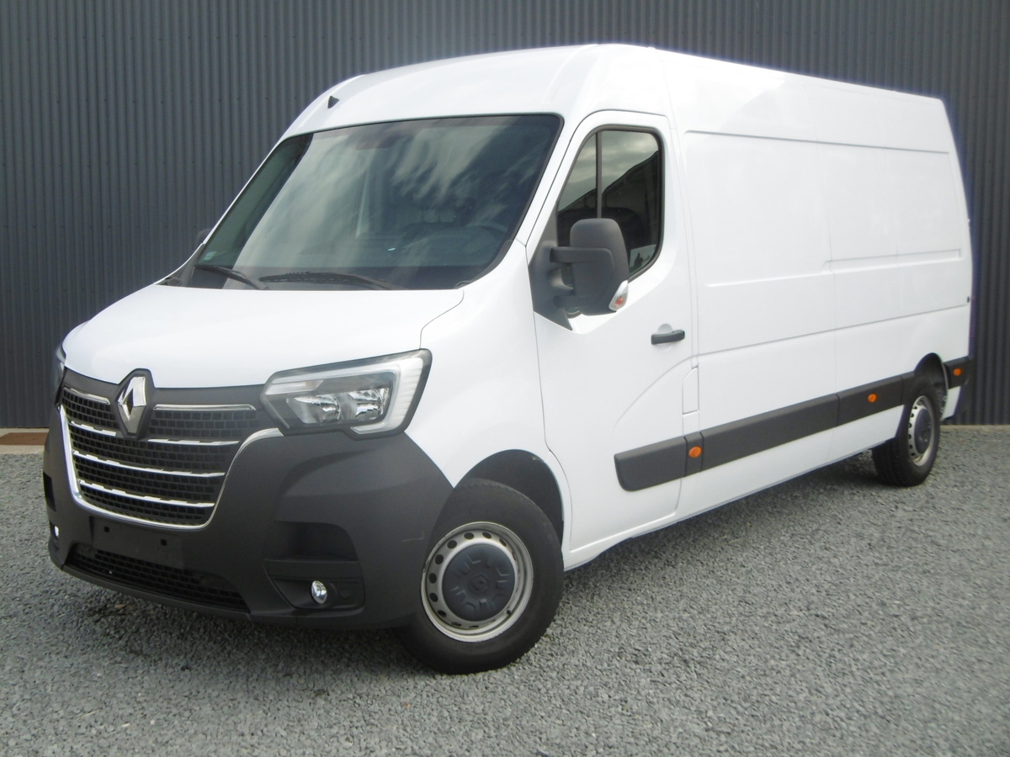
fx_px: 1255
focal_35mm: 43
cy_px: 378
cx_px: 505
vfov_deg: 33.6
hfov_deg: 43.9
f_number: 3.8
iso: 100
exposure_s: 1/500
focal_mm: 7.7
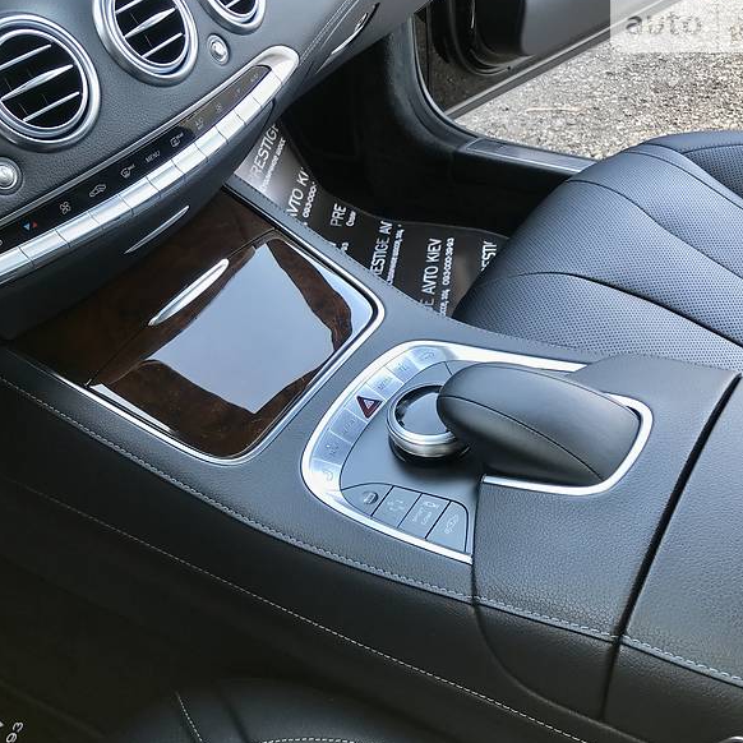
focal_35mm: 34
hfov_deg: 48.2
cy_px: 365
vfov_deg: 48.4
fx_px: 826
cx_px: 303
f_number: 1.8
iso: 25
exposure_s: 1/50
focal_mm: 4
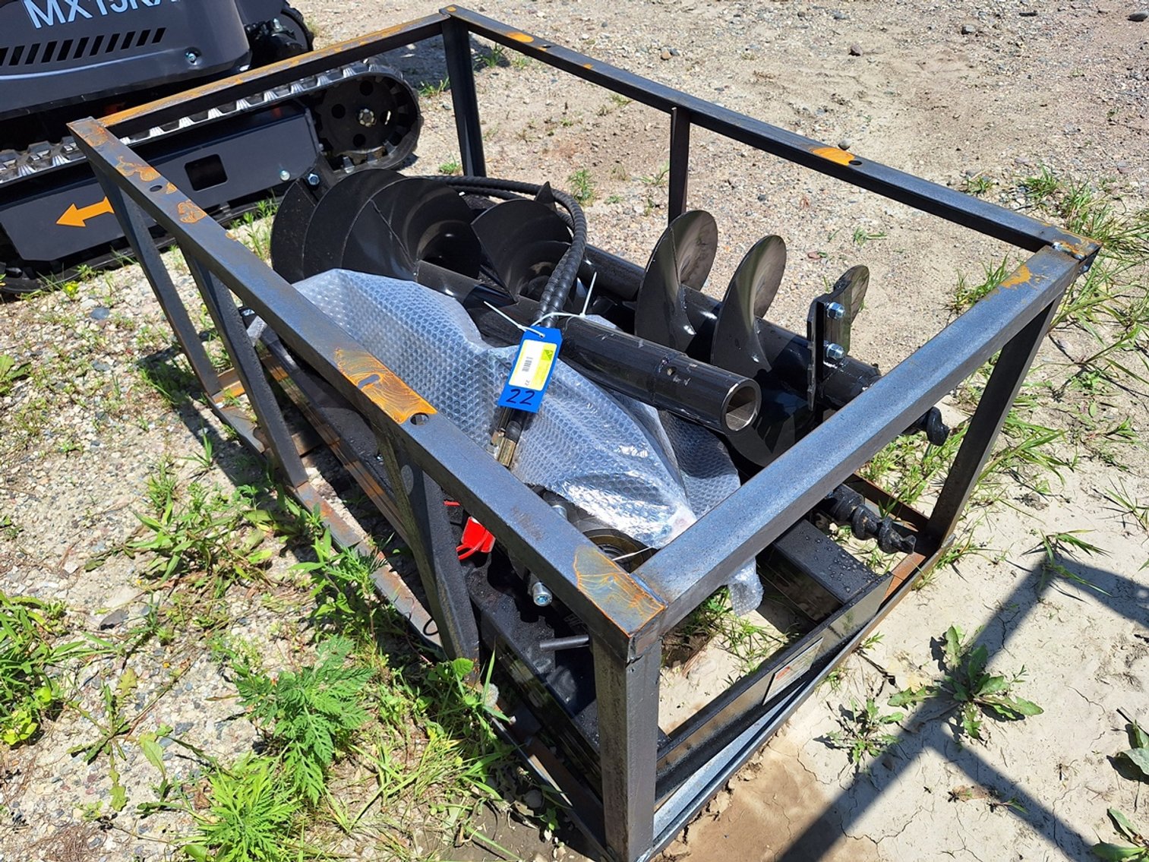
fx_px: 763
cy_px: 431
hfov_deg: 73.9
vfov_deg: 58.9
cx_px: 574
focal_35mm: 23
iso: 40
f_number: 1.8
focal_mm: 5.54
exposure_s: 1/2646
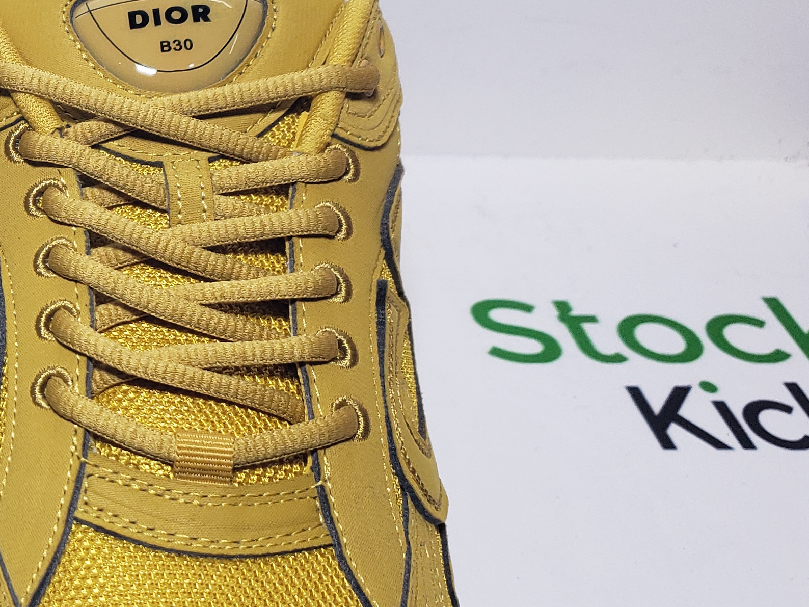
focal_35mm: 66
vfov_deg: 22.2
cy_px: 356
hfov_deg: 26.6
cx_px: -124
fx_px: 1542
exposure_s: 1/406
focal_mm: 4.3
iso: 50
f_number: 1.5
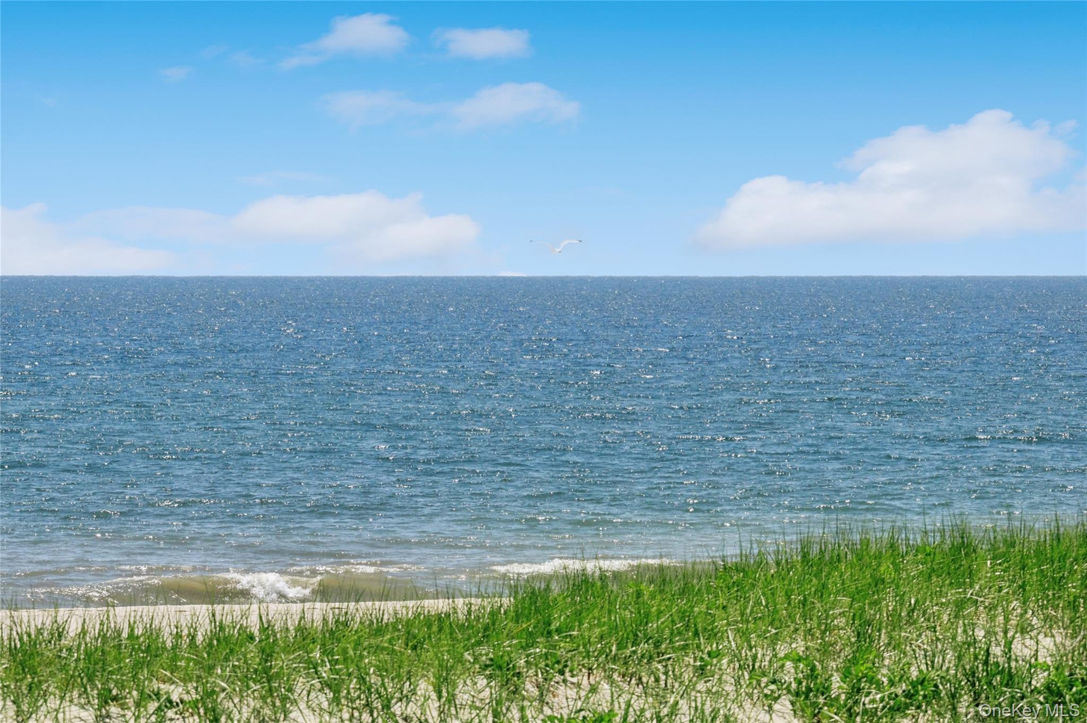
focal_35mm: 217
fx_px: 6548
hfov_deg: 9.5
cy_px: 362
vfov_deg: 6.3
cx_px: 544
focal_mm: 145
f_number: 11
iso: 200
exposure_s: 1/2000
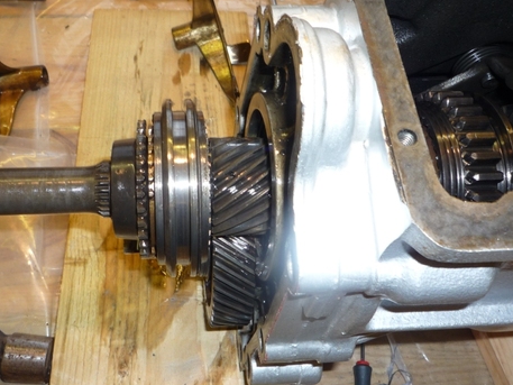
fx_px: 519
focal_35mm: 35
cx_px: 216
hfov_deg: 52.4
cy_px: 175
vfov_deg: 40.7
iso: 100
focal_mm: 4.4
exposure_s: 1/30
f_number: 4
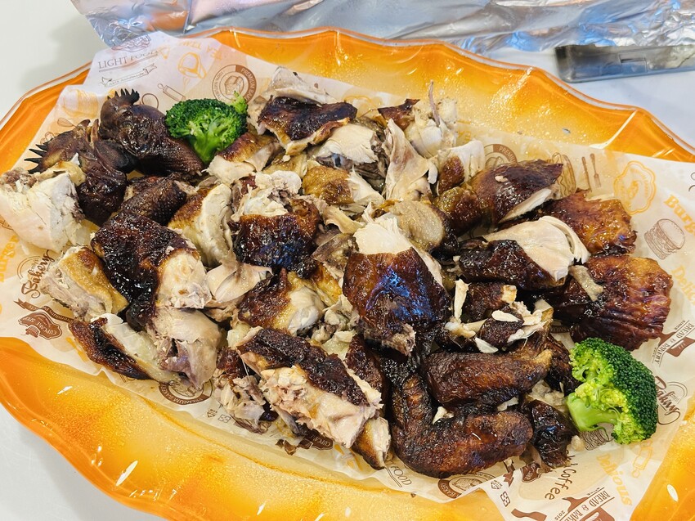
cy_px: 260
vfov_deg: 30.3
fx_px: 963
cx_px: 348
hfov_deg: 39.7
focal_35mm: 48
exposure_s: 1/40
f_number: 1.78
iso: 250
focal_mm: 6.86
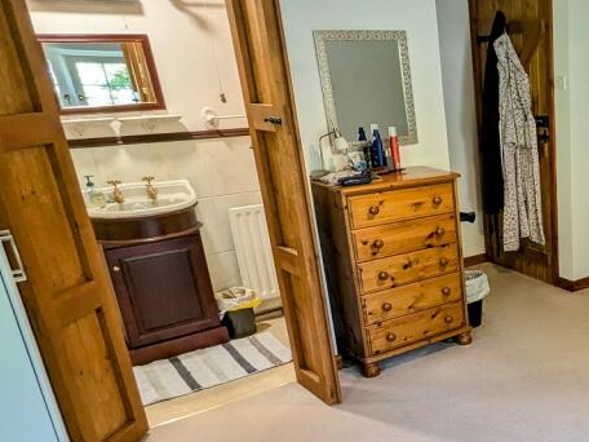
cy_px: 289
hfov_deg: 43.3
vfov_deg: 39.3
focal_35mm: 36
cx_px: 601
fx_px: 613
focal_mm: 2.35
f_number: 2.2
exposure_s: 1/72
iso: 297
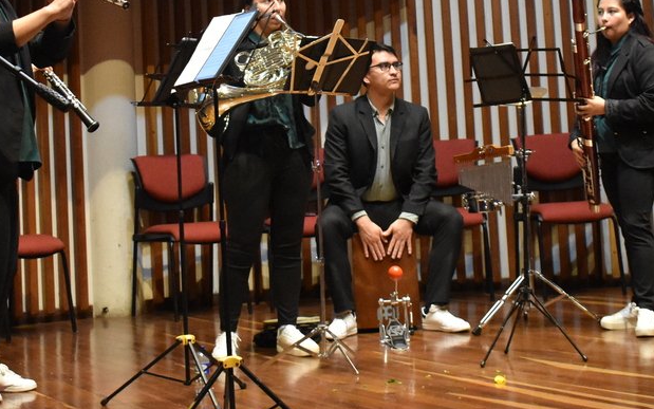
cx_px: 342
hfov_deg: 25.8
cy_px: 31
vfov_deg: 16.1
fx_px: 1426
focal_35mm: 80
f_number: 4
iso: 5000
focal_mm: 27
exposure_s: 1/60
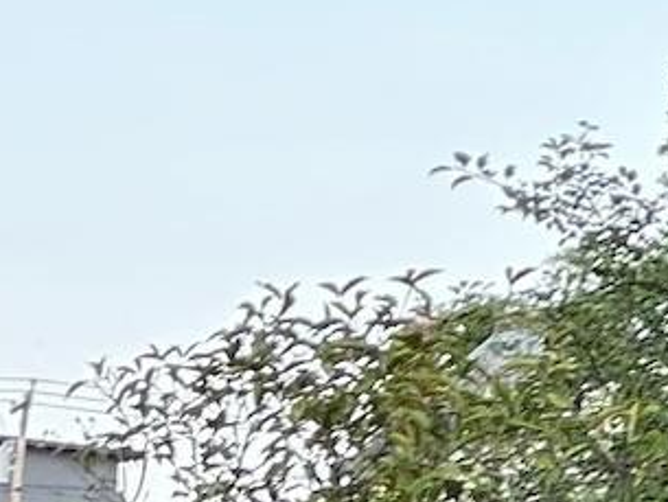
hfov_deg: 3.7
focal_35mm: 517
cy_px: 1519
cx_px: -1529
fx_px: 9981
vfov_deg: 2.8
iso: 40
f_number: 2.8
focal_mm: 9
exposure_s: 1/99
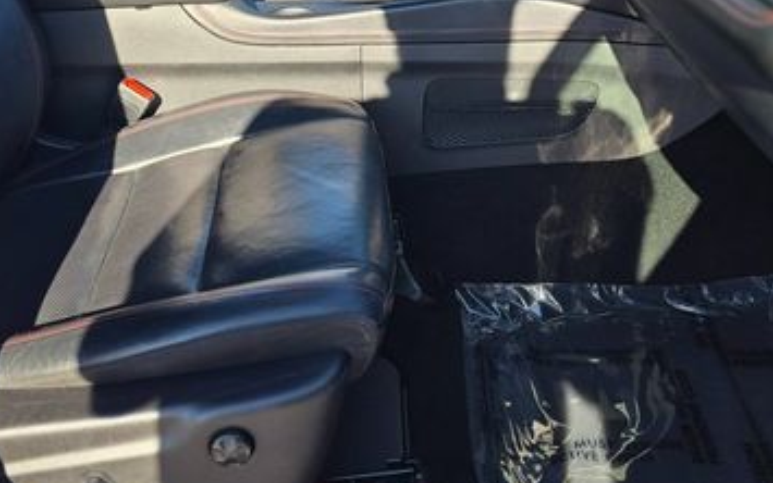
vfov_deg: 28.3
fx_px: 927
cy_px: 63
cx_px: 361
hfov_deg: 45.2
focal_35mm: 44
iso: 25
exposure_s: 1/359
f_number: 1.7
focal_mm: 6.3
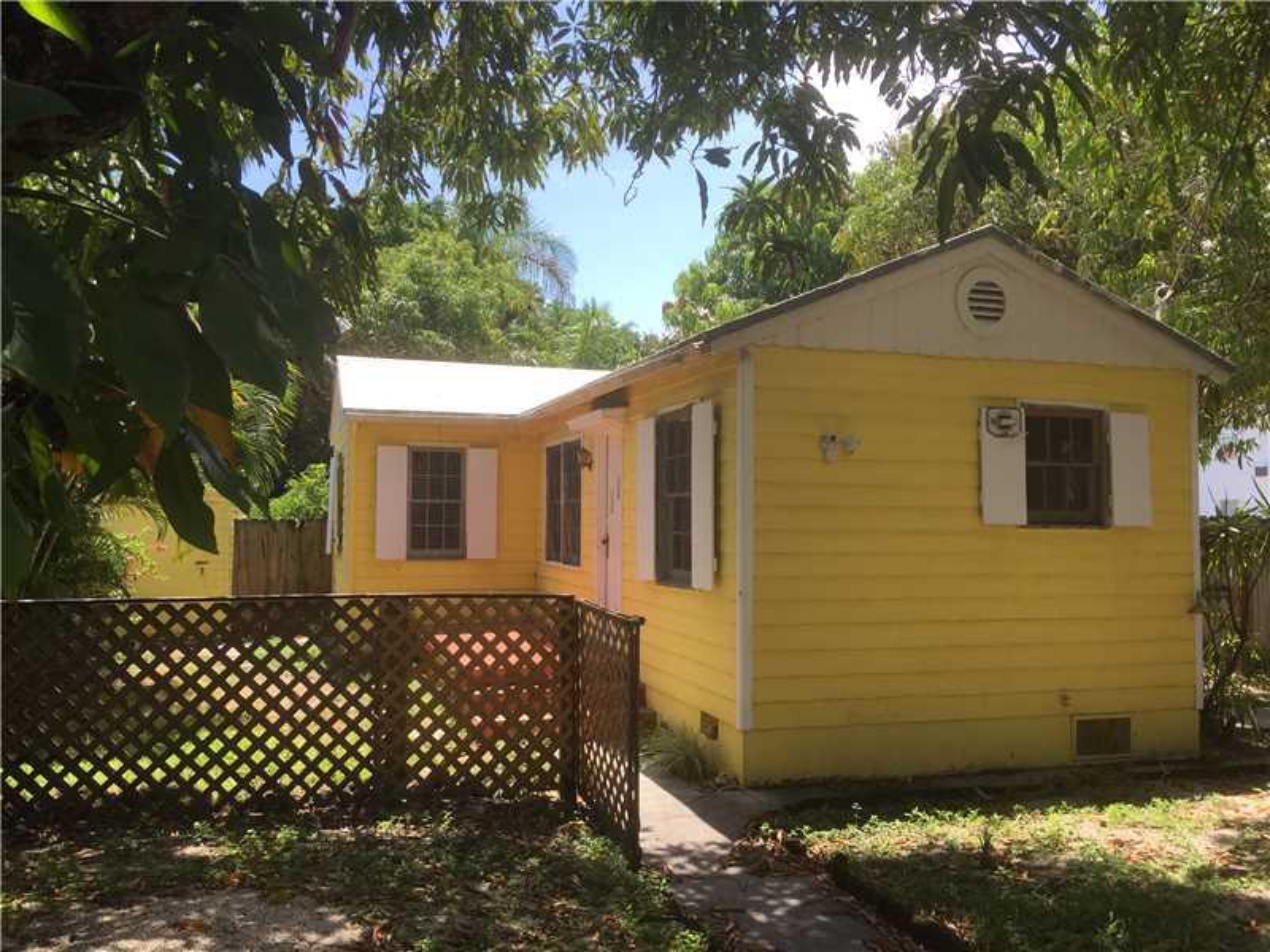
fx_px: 1064
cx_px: 635
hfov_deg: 61.7
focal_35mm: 29
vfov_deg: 48.2
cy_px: 476
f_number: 2.2
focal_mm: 4.15
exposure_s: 1/807
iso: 32
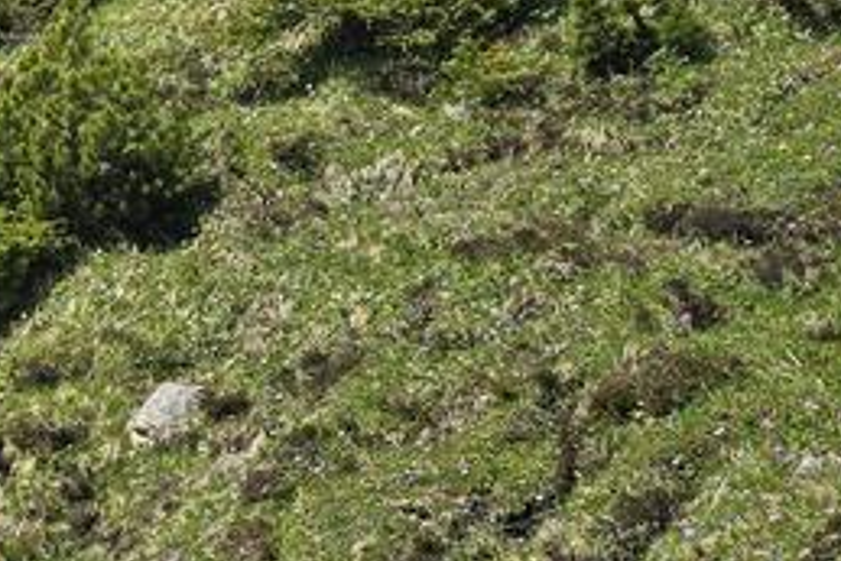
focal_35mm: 95
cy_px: 365
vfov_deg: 14.4
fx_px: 2220
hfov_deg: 17.8
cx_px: -610
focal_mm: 6.3
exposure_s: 1/771
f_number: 1.7
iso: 12
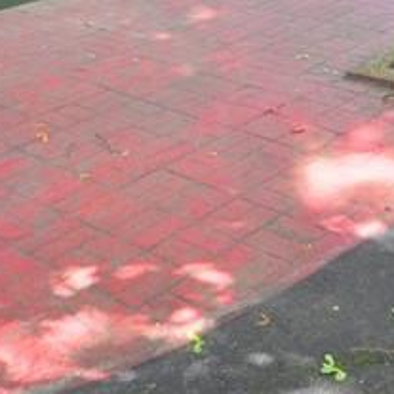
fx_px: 811
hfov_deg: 26.4
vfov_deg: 22.2
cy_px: -206
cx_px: 354
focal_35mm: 63
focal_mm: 10
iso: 400
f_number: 5
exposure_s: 1/100
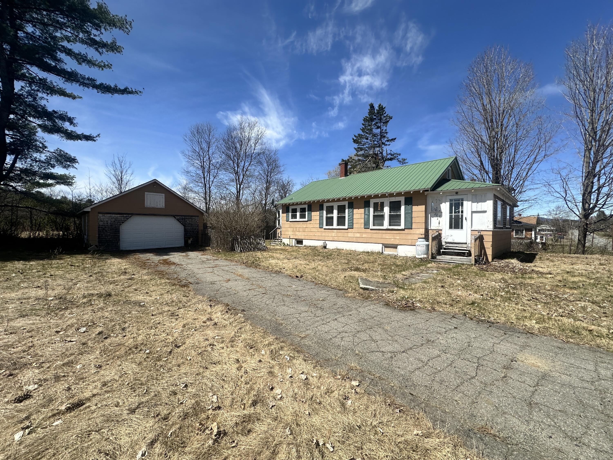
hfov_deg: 102.1
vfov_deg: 85.7
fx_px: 248
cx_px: 306
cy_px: 230
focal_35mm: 14
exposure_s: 1/2747
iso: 50
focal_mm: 2.22
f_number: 2.2
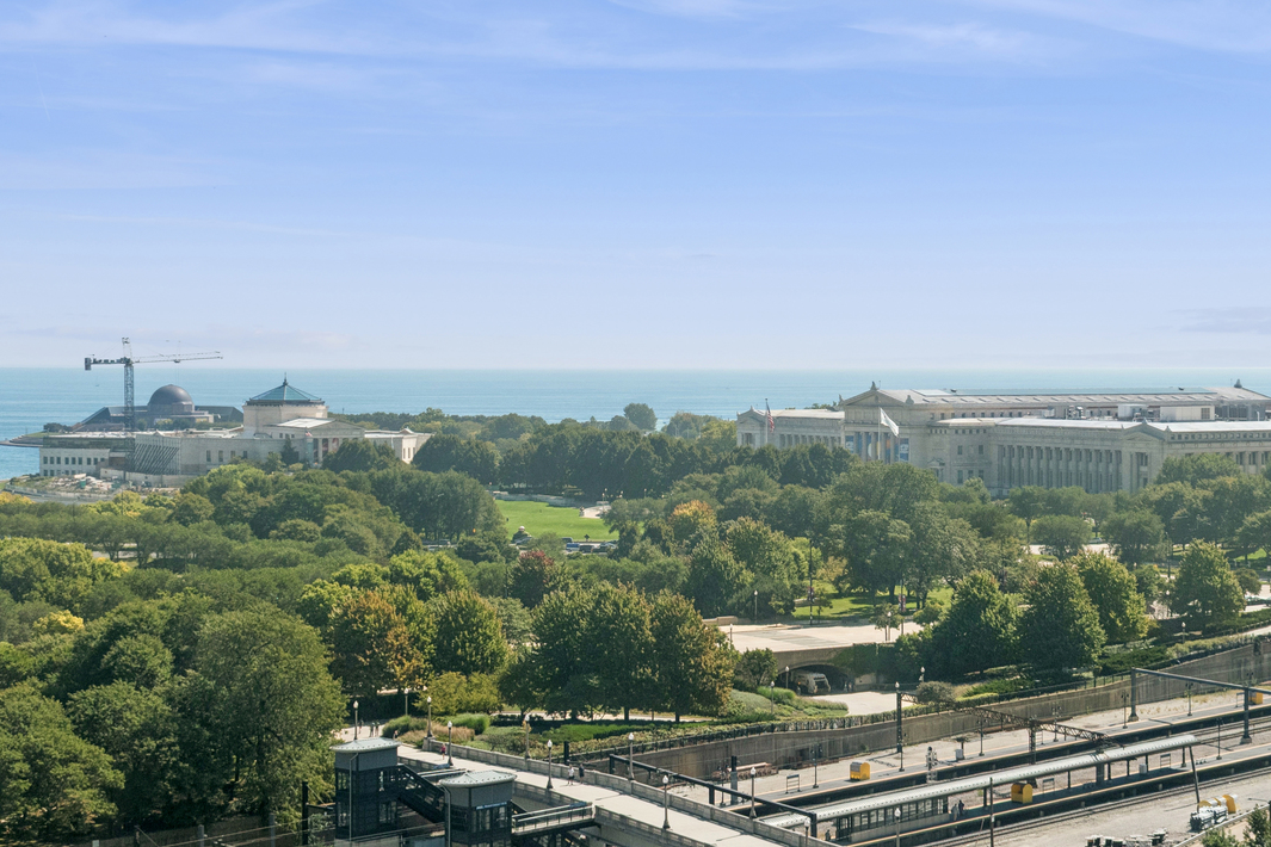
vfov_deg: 19.2
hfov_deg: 28.4
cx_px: 792
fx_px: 2498
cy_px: 373
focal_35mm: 71
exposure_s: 1/1000
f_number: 8
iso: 200
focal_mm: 31
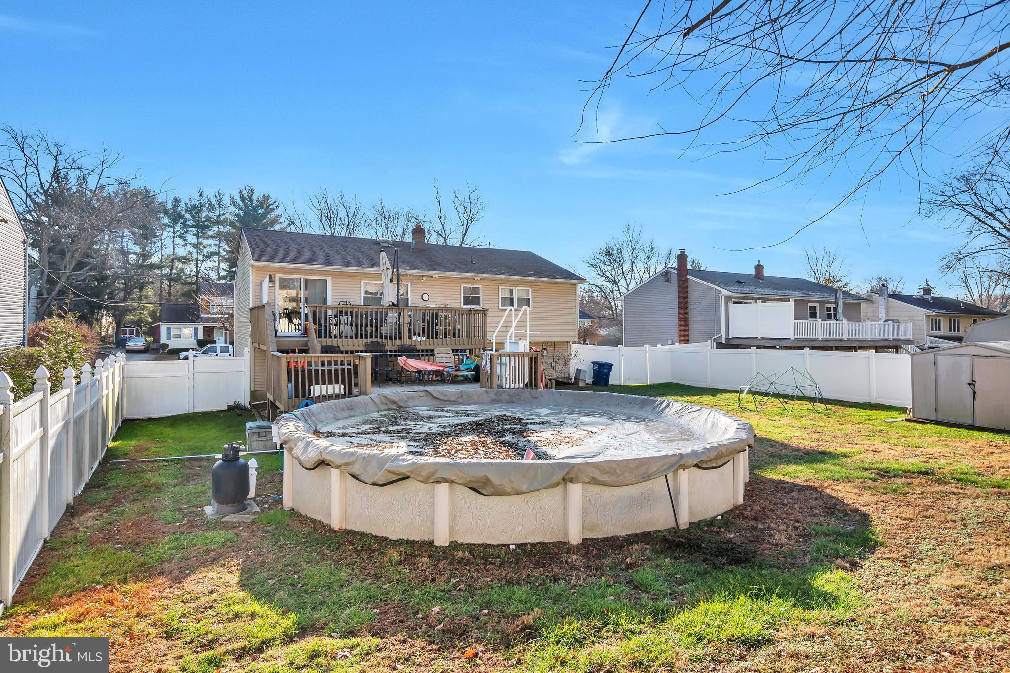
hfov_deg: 85.4
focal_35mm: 20
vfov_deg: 63.2
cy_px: 336
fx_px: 547
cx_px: 505
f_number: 10
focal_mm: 13
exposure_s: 1/400
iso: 100
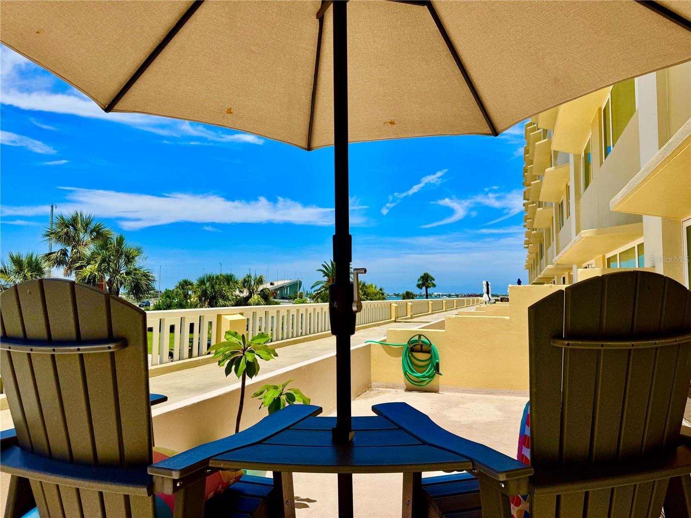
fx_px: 479
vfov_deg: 56.8
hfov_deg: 71.6
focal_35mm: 24
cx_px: 346
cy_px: 259
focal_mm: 6.76
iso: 80
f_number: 1.78
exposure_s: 1/7937
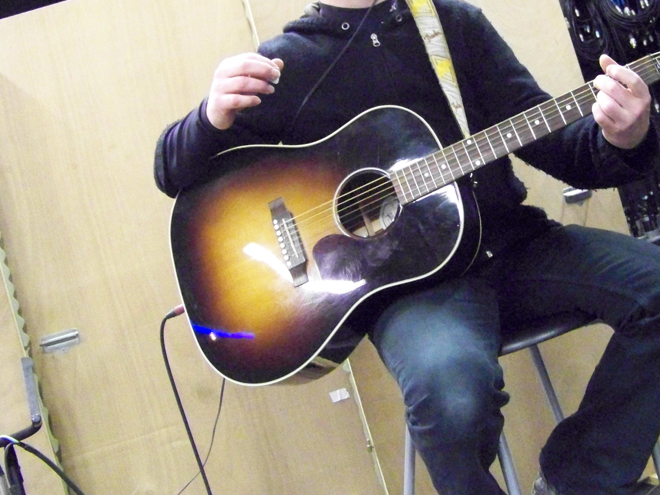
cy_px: 178
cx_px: 411
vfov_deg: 30.7
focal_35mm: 47
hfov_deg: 40.2
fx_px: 896
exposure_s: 1/13
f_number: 2.8
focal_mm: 5.85
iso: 1600
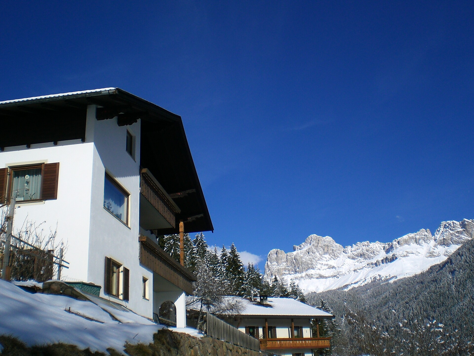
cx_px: 237
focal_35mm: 38
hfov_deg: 49.0
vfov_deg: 37.7
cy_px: 178
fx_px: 520
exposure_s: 1/800
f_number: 4.4
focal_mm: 6.3
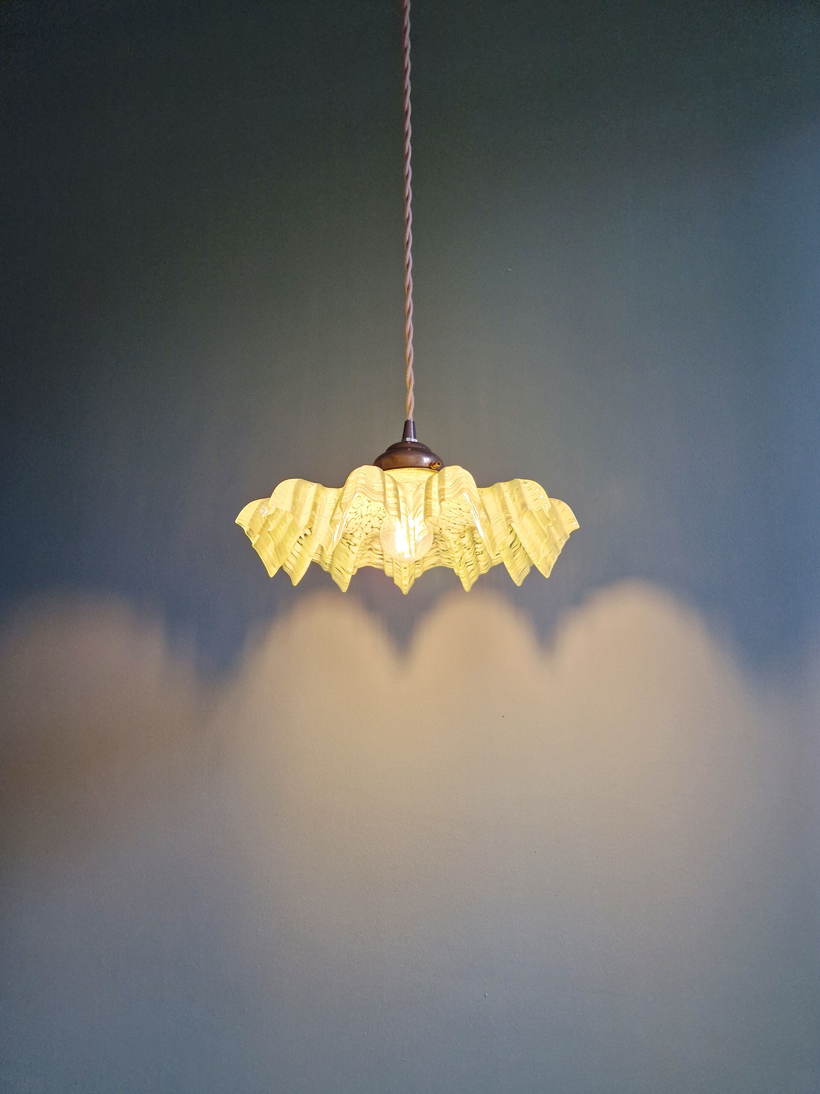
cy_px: 547
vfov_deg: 73.9
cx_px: 410
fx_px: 726
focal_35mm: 23
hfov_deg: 58.9
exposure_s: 1/100
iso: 200
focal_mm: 5.4
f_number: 1.8
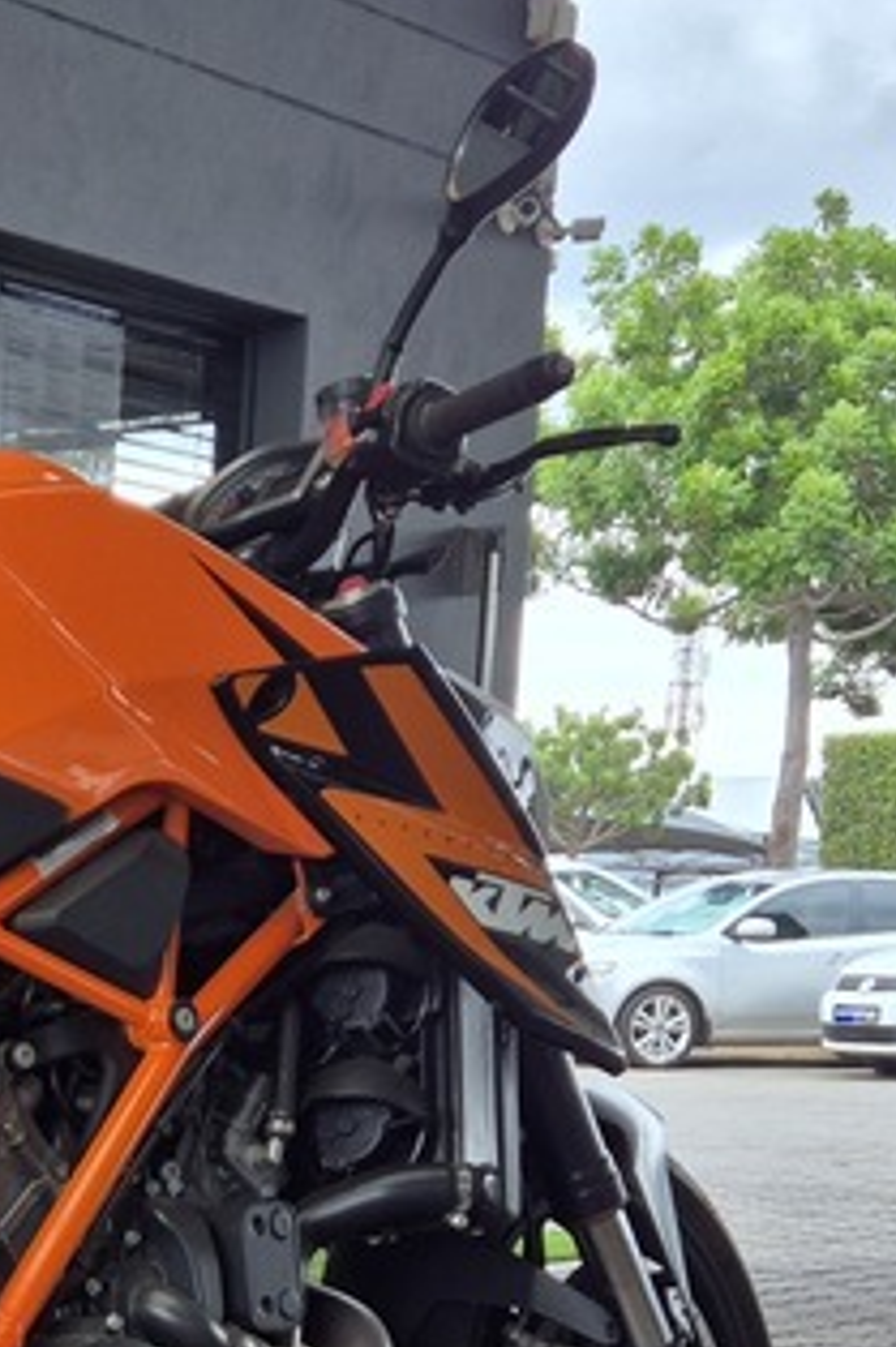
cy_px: 1300
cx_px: -223
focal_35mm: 78
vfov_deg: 24.9
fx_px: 2915
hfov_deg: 16.6
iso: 25
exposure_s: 1/241
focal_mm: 5.4
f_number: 1.8
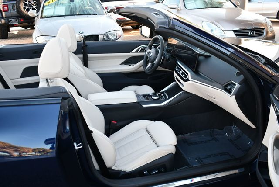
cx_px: 140
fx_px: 279
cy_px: 94
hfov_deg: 53.1
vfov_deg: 36.9
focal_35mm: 36
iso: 400
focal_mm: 18
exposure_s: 1/250
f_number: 3.5
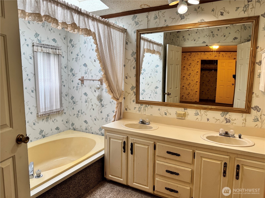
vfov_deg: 56.8
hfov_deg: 71.6
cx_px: 132
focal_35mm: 24
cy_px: 99
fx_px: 184
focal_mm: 6.76
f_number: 1.78
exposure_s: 1/120
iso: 160
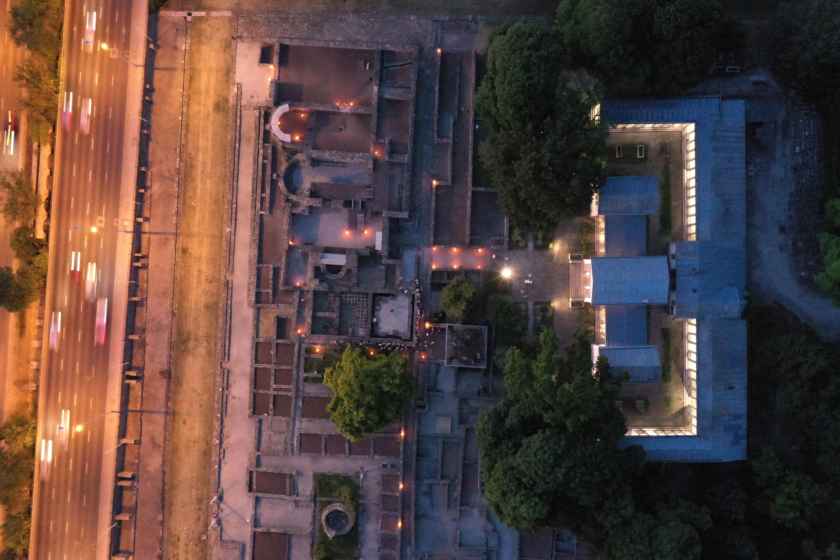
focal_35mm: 28
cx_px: 420
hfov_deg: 65.5
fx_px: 653
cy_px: 280
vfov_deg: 46.4
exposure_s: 1/4
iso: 3200
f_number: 5.6
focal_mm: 10.26
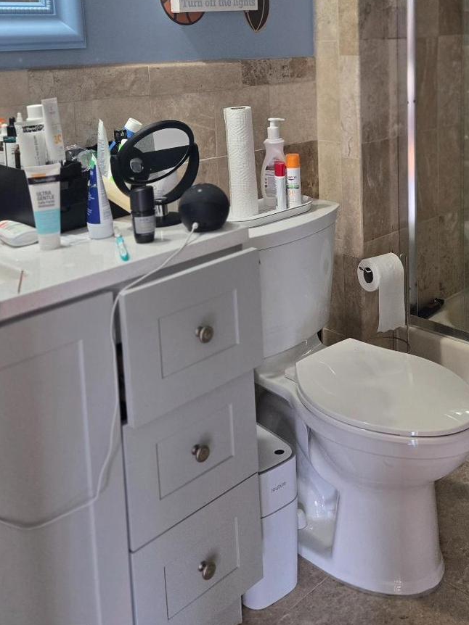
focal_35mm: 41
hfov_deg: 34.7
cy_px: 130
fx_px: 741
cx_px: 325
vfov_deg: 43.7
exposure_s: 1/120
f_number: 1.8
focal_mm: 5.4
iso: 200
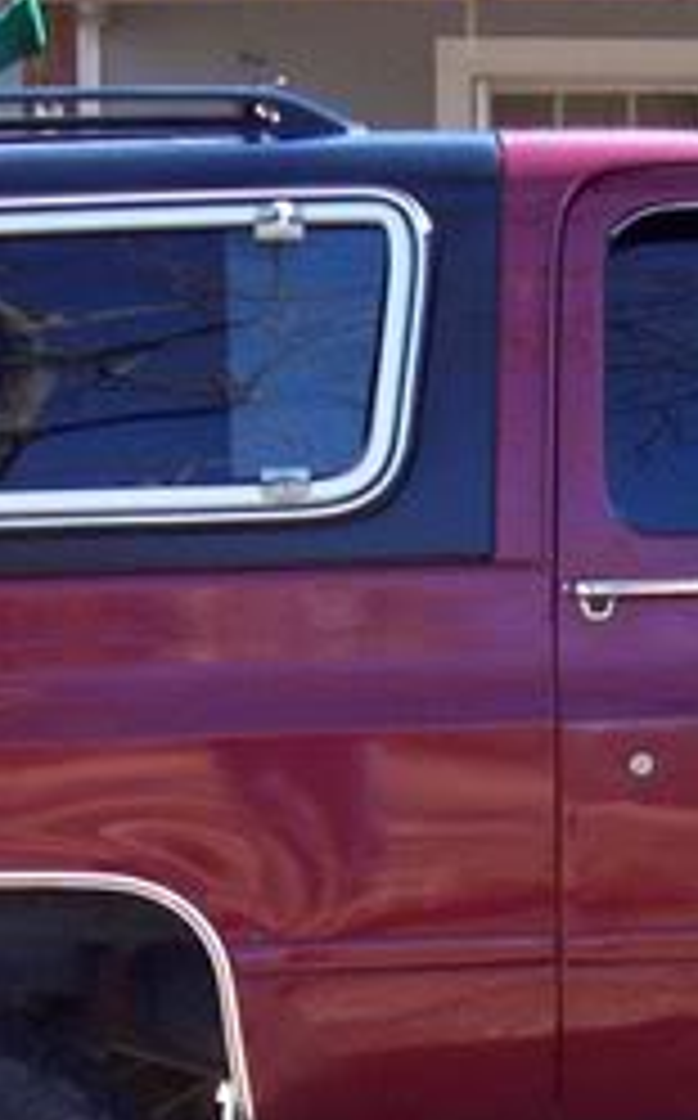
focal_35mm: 116
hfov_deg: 11.2
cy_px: 787
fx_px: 3541
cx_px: 567
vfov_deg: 17.9
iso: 80
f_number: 2.7
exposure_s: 1/165
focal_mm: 5.6
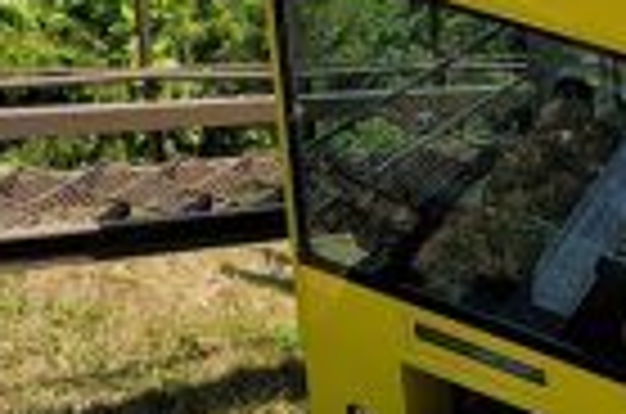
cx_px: 779
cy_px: -284
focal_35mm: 150
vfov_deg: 8.8
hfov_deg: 13.3
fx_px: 2602
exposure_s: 1/947
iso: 20
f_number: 1.8
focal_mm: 7
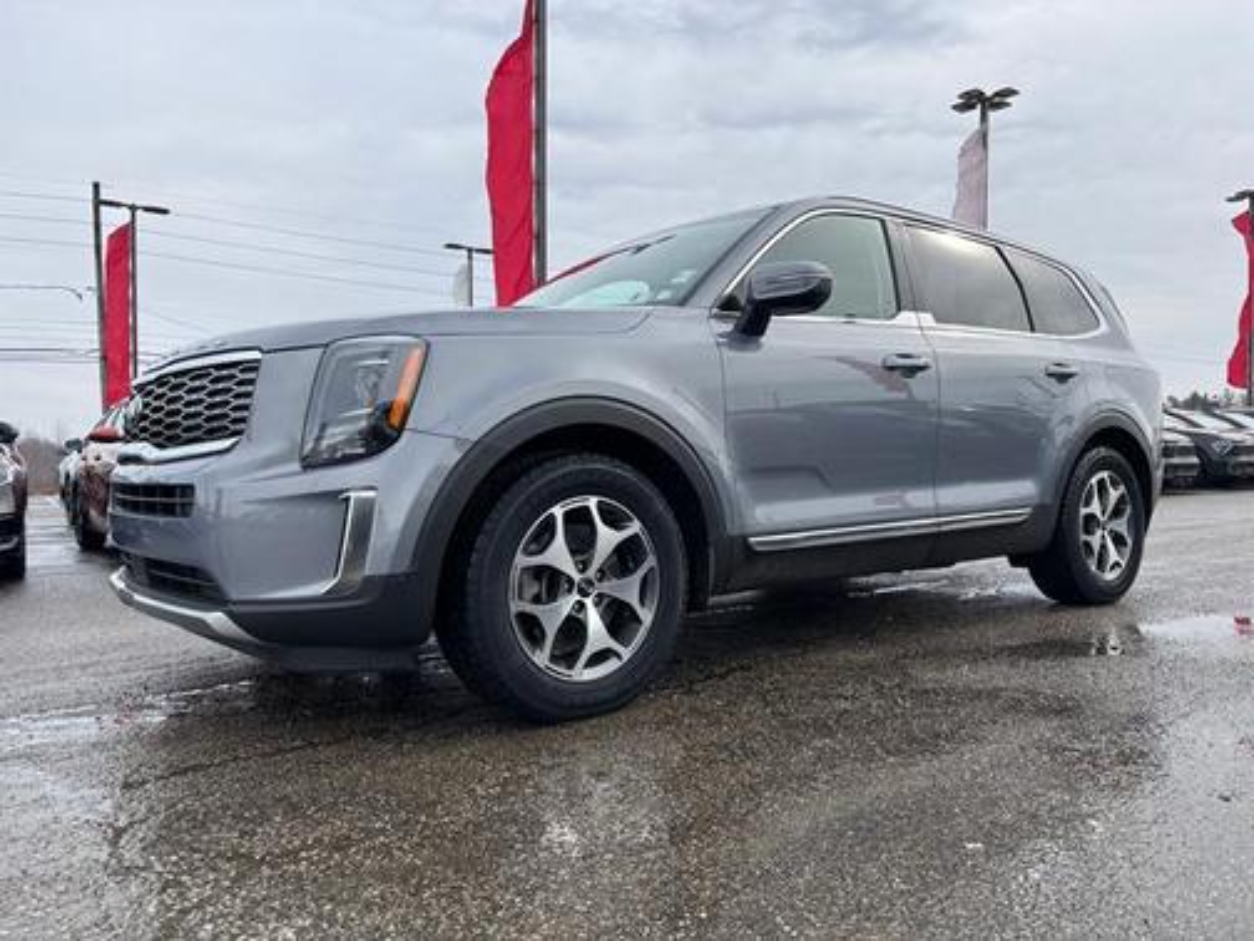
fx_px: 942
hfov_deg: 67.3
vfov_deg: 53.1
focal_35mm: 26
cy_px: 470
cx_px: 627
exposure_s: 1/2398
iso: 50
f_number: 1.6
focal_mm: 5.96
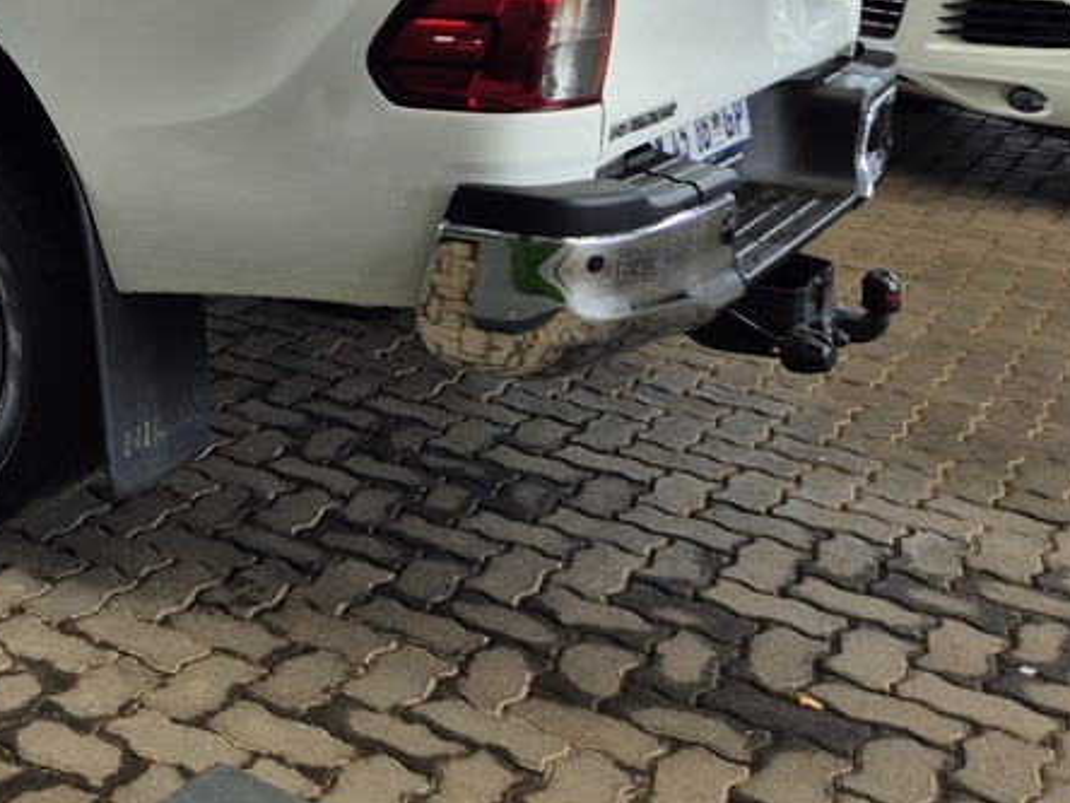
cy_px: -60
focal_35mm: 53
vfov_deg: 25.7
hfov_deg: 33.6
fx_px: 1638
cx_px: 41
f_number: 1.8
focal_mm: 5.4
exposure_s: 1/180
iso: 25
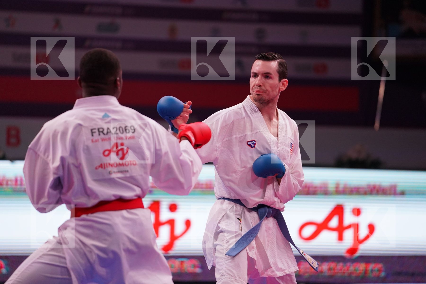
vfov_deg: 6.9
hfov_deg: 10.3
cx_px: 213
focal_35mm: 200
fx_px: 2366
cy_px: 142
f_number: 2.8
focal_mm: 200
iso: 2500
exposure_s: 1/1000
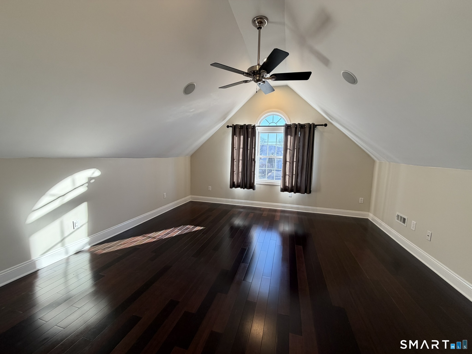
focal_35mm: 14
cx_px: 236
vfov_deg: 85.7
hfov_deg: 102.1
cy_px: 177
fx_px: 191
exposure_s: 1/120
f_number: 2.2
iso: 100
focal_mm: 2.22
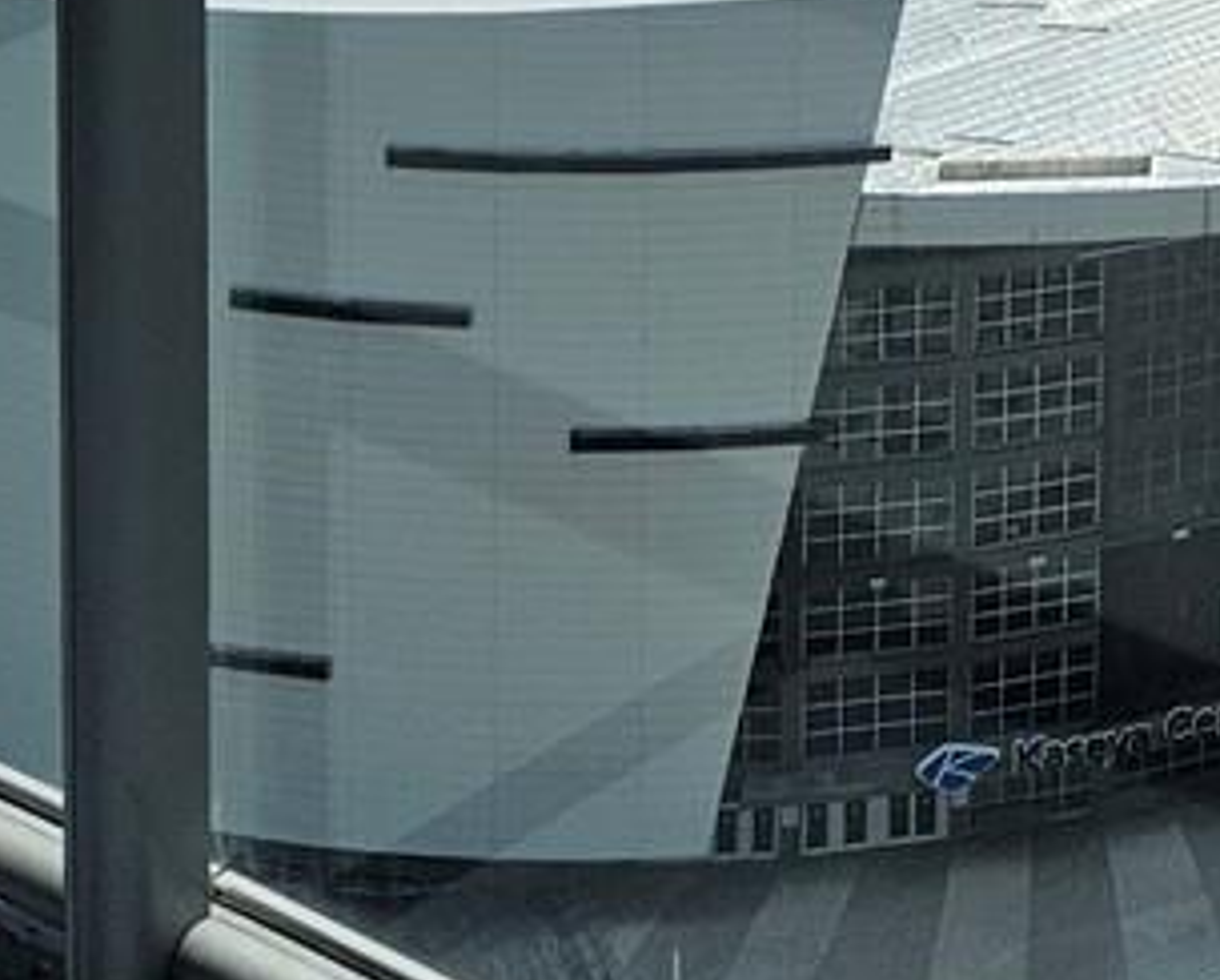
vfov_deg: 11.3
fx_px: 4266
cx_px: 1874
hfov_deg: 15.0
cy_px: -1253
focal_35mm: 118
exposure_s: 1/4679
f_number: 1.8
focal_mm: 5.4
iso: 25
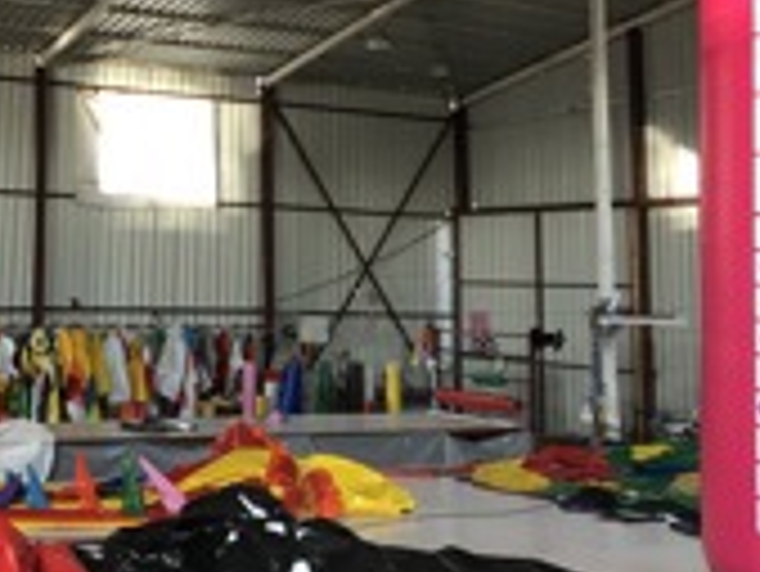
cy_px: 126
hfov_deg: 32.2
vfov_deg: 24.9
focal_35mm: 58
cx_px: 144
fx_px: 1274
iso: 40
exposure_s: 1/30
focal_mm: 3.99
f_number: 1.8
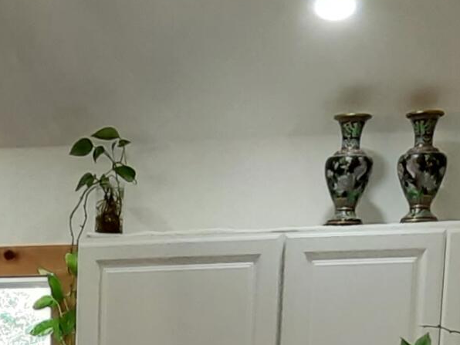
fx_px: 1807
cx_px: -135
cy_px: 833
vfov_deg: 9.6
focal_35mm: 136
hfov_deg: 14.0
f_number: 1.9
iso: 100
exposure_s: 1/40
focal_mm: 2.91
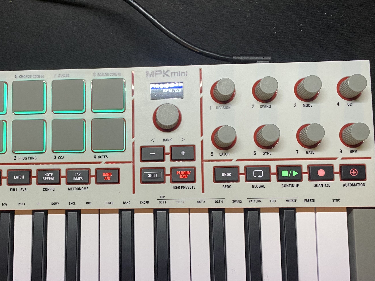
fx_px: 433
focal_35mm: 40
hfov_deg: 46.0
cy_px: 191
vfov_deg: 35.5
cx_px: 121
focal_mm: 4.25
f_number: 1.8
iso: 125
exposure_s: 1/50
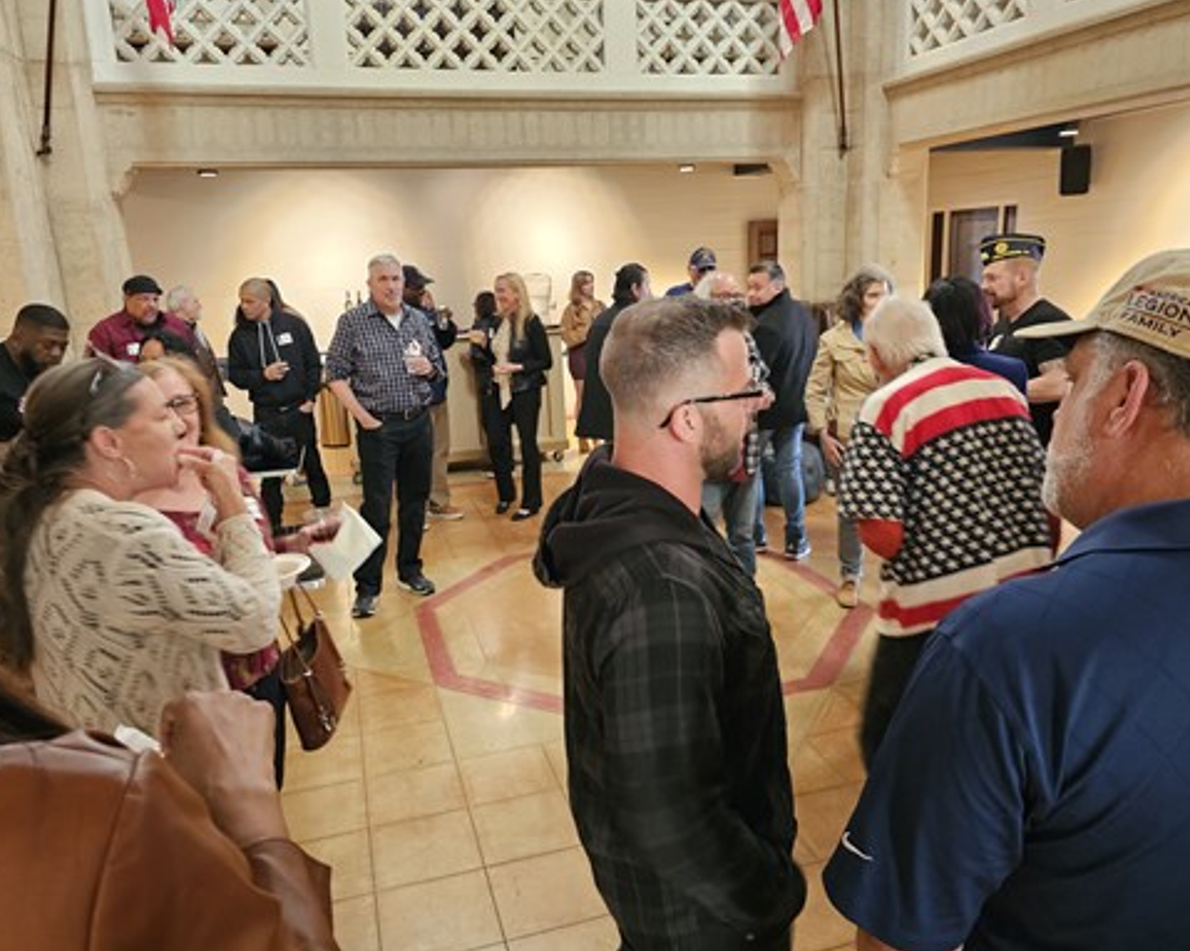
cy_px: 459
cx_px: 588
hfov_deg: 68.1
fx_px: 880
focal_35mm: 25
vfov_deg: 56.8
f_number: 1.7
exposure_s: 1/24
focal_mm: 6.3
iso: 500
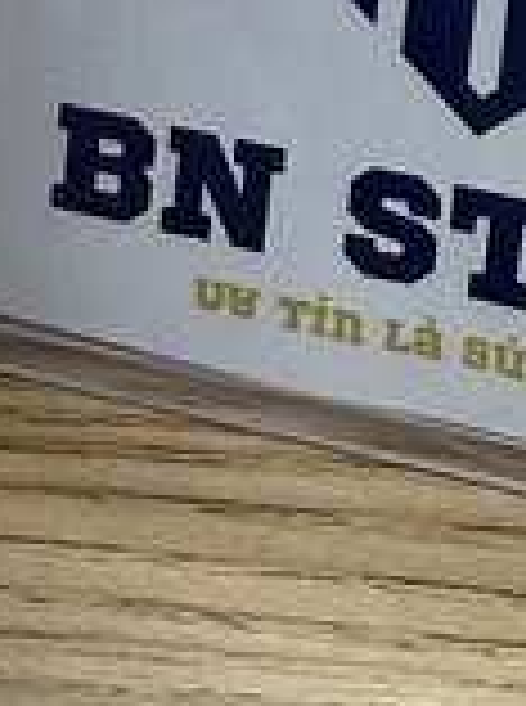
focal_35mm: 138
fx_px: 2807
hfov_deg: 10.6
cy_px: -751
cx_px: 52
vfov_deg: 12.5
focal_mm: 2.22
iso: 64
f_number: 2.2
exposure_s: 1/120
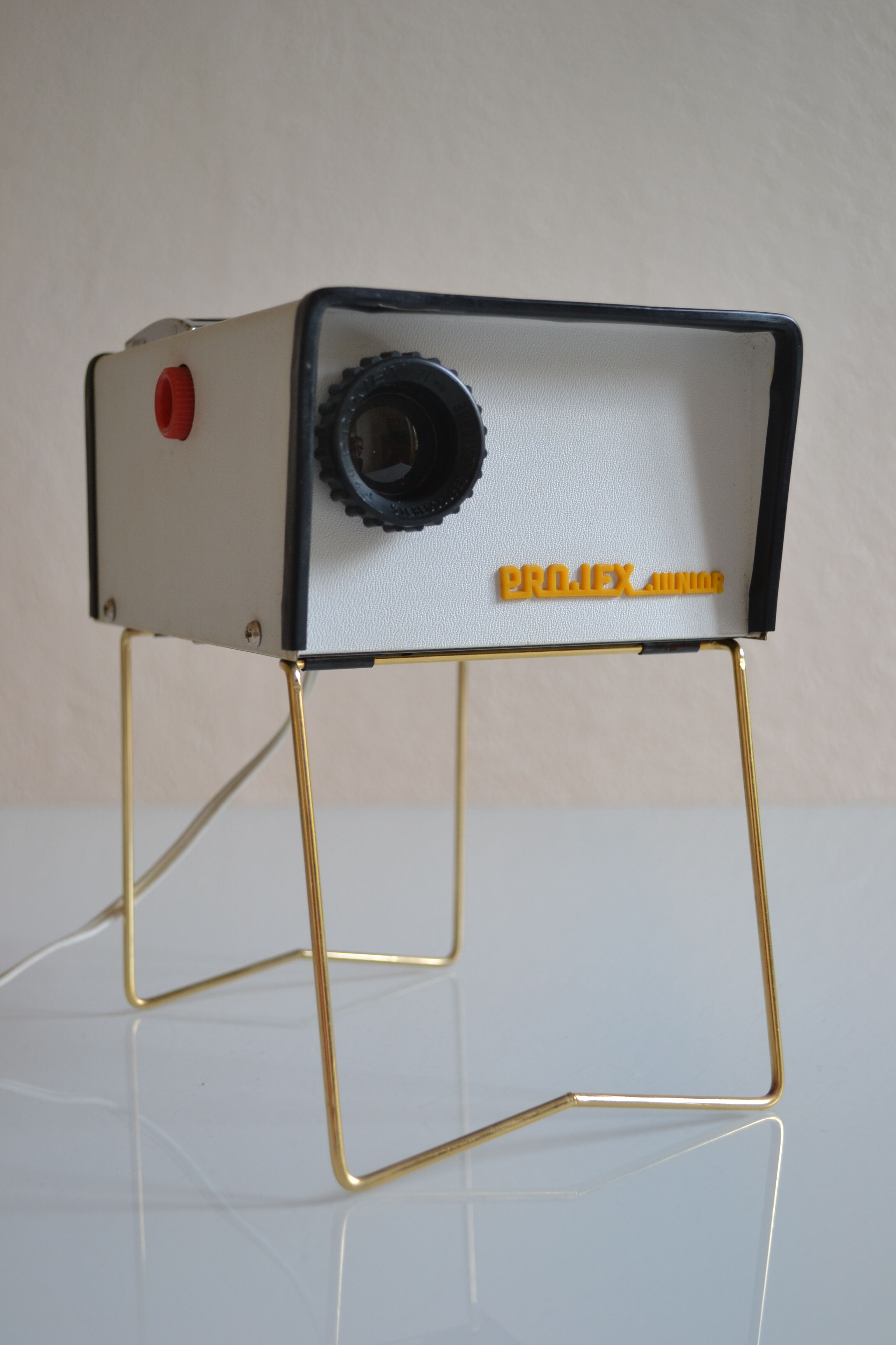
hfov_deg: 29.9
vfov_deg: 43.6
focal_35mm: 45
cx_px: 448
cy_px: 672
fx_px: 1680
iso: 400
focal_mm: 30
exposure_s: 1/40
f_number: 4.5
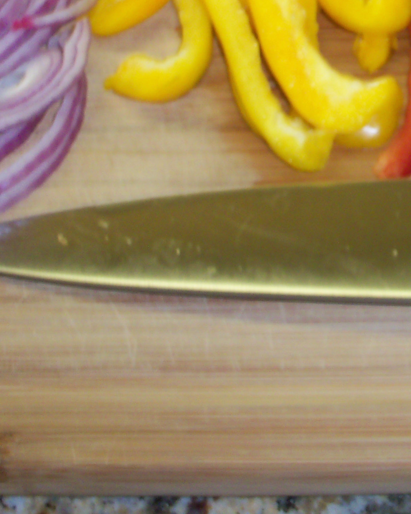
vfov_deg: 21.1
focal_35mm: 88
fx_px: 1338
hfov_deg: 17.2
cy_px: 25
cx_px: 389
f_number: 3
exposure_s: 1/30
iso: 100
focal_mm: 6.3
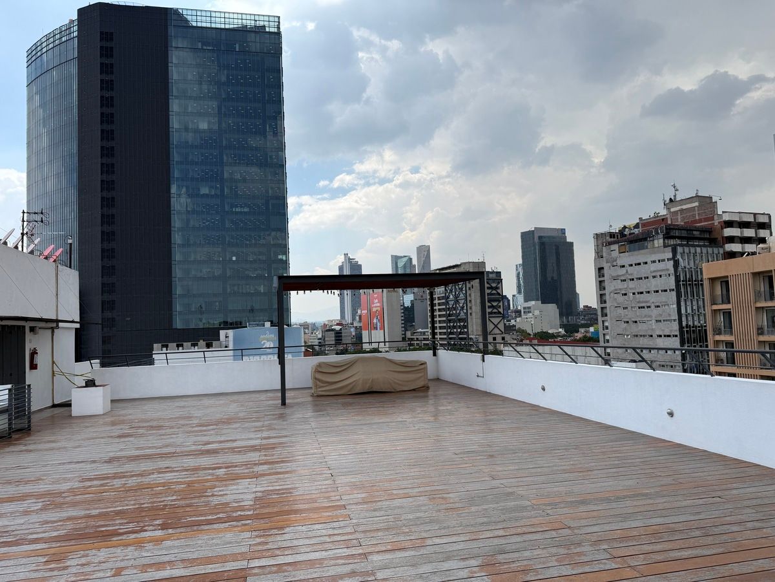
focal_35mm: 24
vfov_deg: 56.8
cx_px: 388
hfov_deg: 71.6
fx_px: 537
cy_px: 291
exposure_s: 1/4673
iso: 80
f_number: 1.78
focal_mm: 6.76
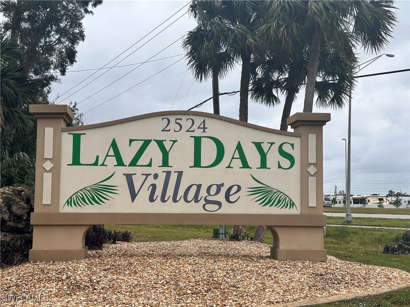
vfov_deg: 30.3
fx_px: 569
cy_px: 154
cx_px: 205
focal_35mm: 48
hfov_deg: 39.7
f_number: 1.78
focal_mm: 6.86
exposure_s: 1/3731
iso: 64
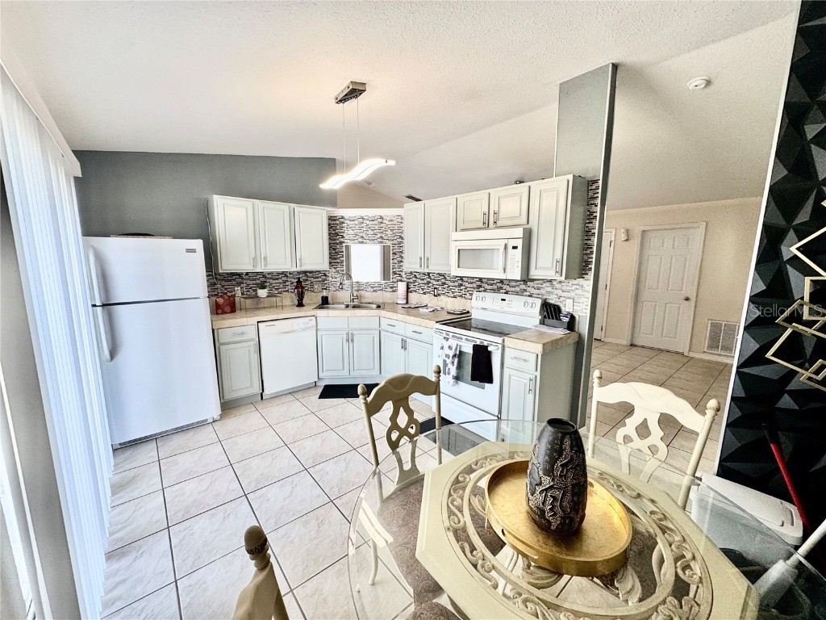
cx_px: 413
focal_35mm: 14
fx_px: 334
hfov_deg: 102.1
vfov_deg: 85.7
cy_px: 310
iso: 100
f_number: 2.2
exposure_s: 1/120
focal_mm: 2.22
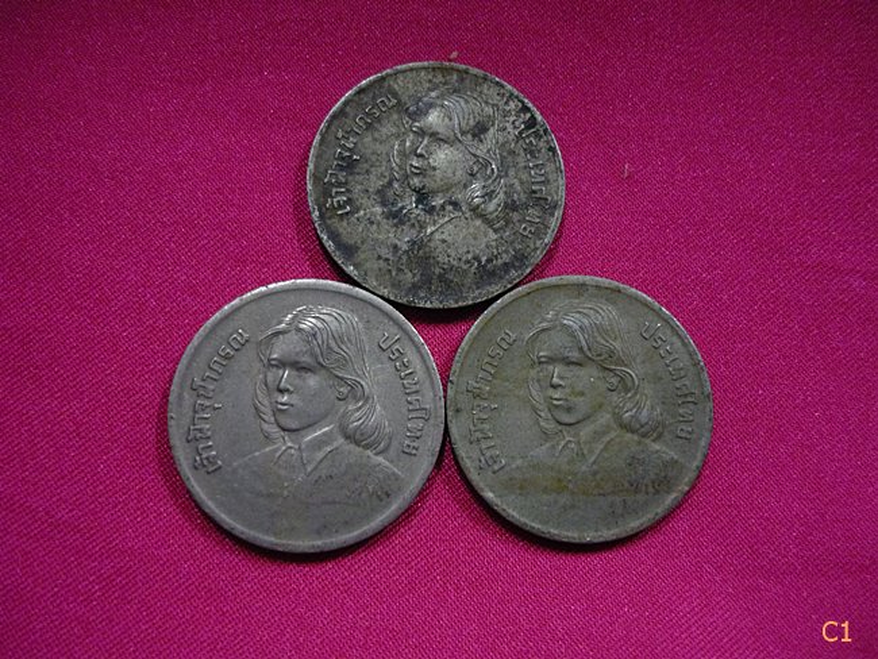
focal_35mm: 33
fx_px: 837
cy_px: 330
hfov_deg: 55.3
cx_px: 439
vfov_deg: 43.0
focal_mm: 5.5
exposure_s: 1/8
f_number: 2.8
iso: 400
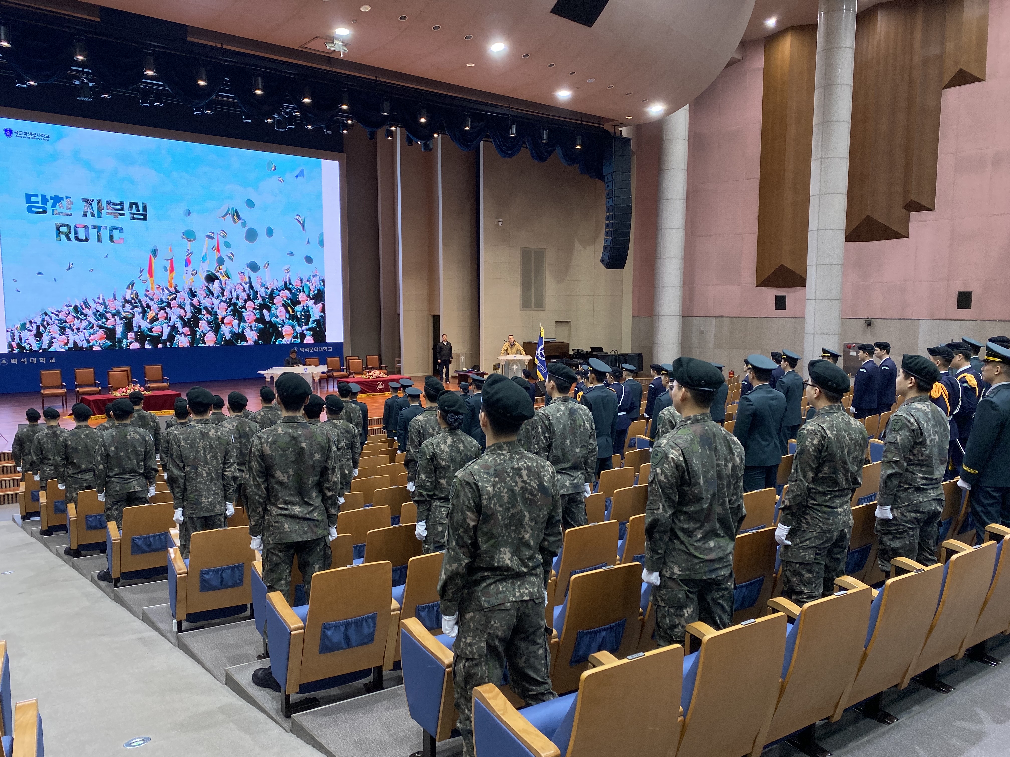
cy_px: 378
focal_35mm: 26
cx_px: 505
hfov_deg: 67.3
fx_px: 759
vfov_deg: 53.1
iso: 100
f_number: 1.8
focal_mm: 4.25
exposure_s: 1/120
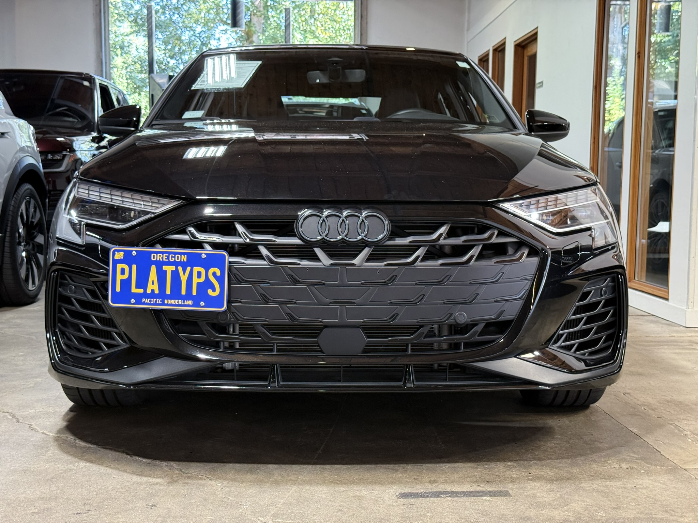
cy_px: 262
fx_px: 968
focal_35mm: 48
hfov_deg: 39.7
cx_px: 349
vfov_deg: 30.3
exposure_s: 1/60
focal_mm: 6.76
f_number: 1.78
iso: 160
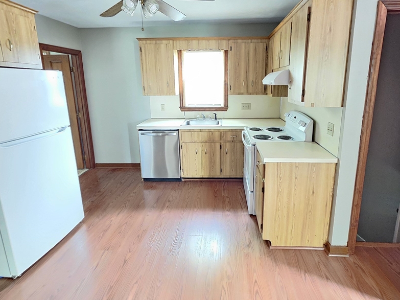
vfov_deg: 74.2
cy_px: 127
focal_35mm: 17
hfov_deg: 90.8
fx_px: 196
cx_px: 219
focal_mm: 2.2
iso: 2500
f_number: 2.2
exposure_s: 1/24
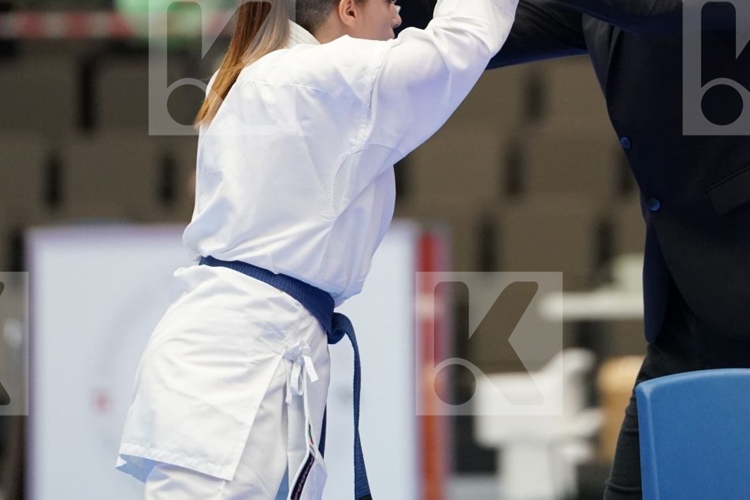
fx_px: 7876
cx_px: 489
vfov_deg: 3.6
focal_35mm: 378
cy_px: 64
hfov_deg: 5.5
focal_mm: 200
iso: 4000
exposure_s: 1/1000
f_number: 2.8
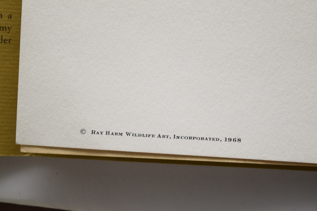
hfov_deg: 24.6
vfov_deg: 16.6
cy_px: 106
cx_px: 158
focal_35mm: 82
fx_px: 727
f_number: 5.6
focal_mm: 55
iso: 1400
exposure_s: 1/60
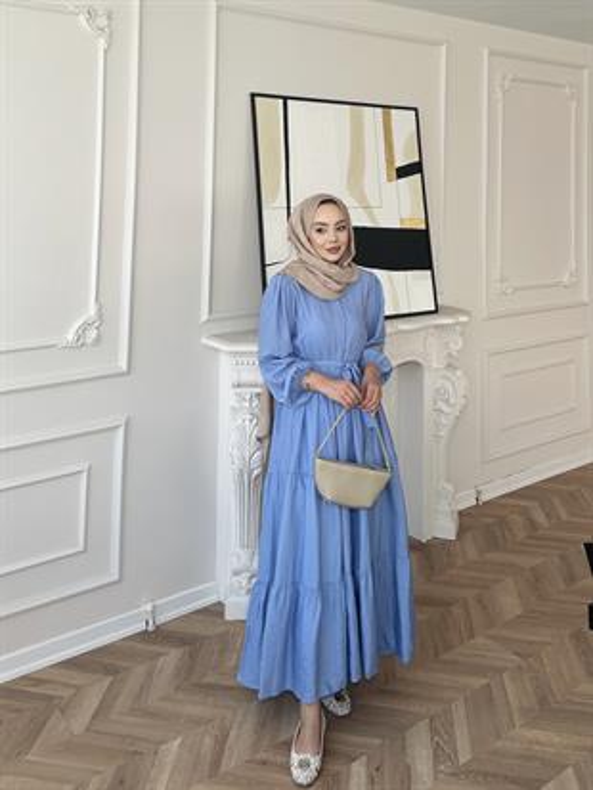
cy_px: 395
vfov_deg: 71.6
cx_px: 296
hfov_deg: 56.8
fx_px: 548
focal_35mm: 24
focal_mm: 6.86
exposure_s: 1/121
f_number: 1.78
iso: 64
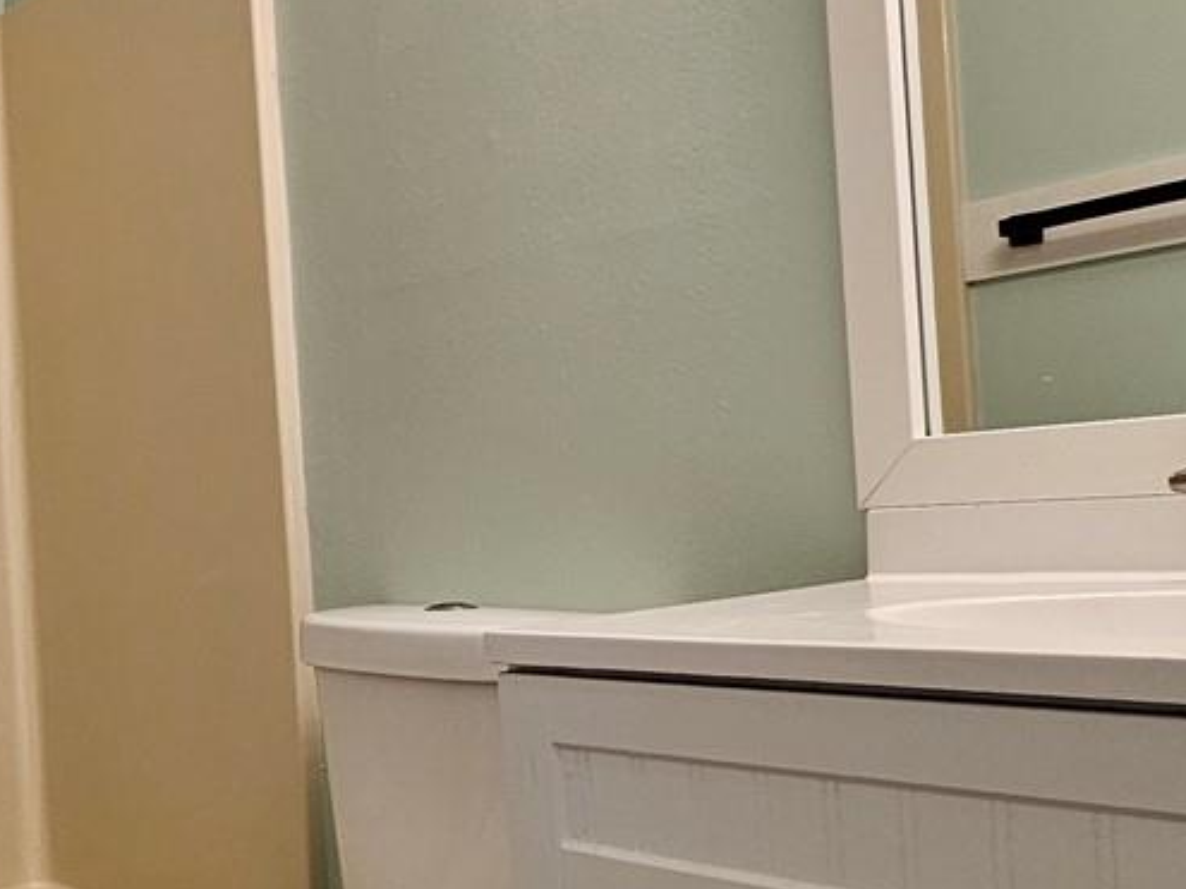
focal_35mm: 42
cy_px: 532
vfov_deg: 34.2
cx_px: 232
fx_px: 1439
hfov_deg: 42.7
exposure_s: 1/60
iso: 200
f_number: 2.2
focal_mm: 2.2
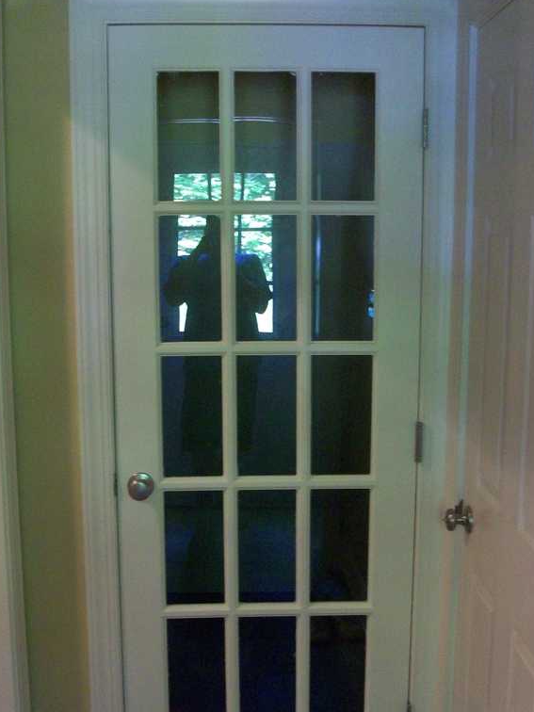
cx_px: 295
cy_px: 384
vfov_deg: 42.0
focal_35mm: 45
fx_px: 926
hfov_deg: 32.2
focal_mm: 5.7
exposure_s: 1/8
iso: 200
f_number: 2.8
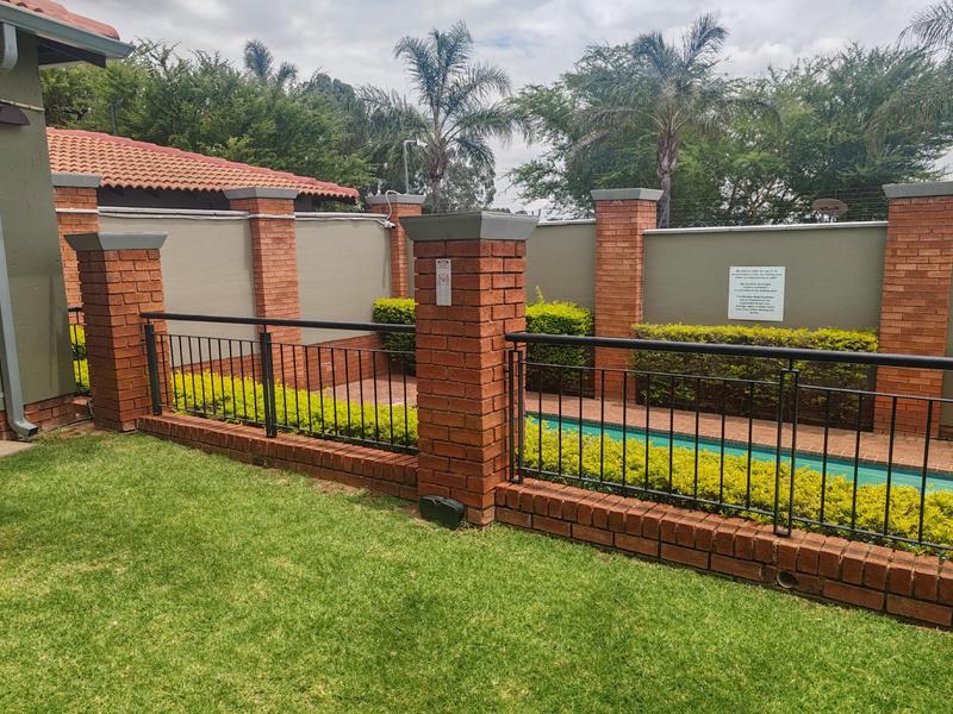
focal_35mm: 27
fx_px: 743
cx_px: 476
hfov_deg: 65.3
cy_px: 357
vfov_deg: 51.4
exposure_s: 1/710
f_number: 1.9
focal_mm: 6.12
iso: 50
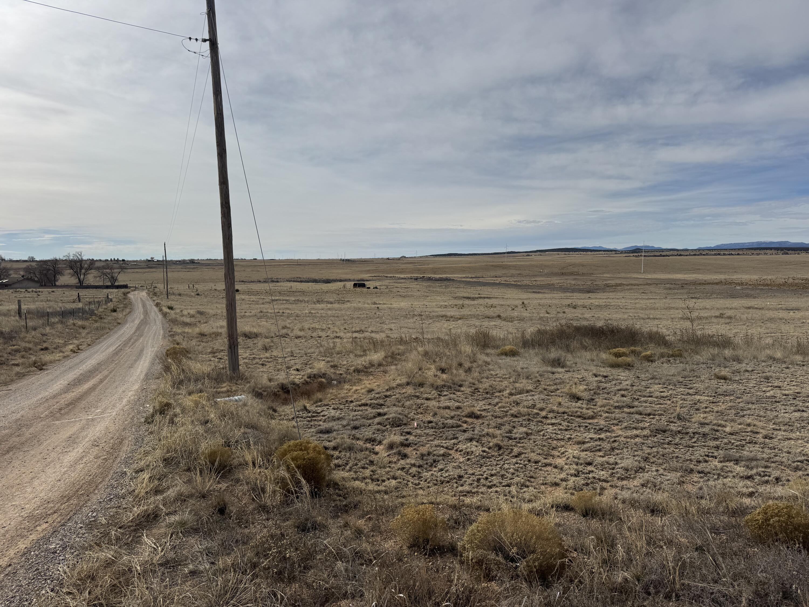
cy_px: 304
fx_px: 561
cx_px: 404
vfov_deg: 56.8
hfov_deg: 71.6
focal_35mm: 24
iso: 80
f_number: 1.78
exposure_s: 1/10417
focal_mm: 6.76
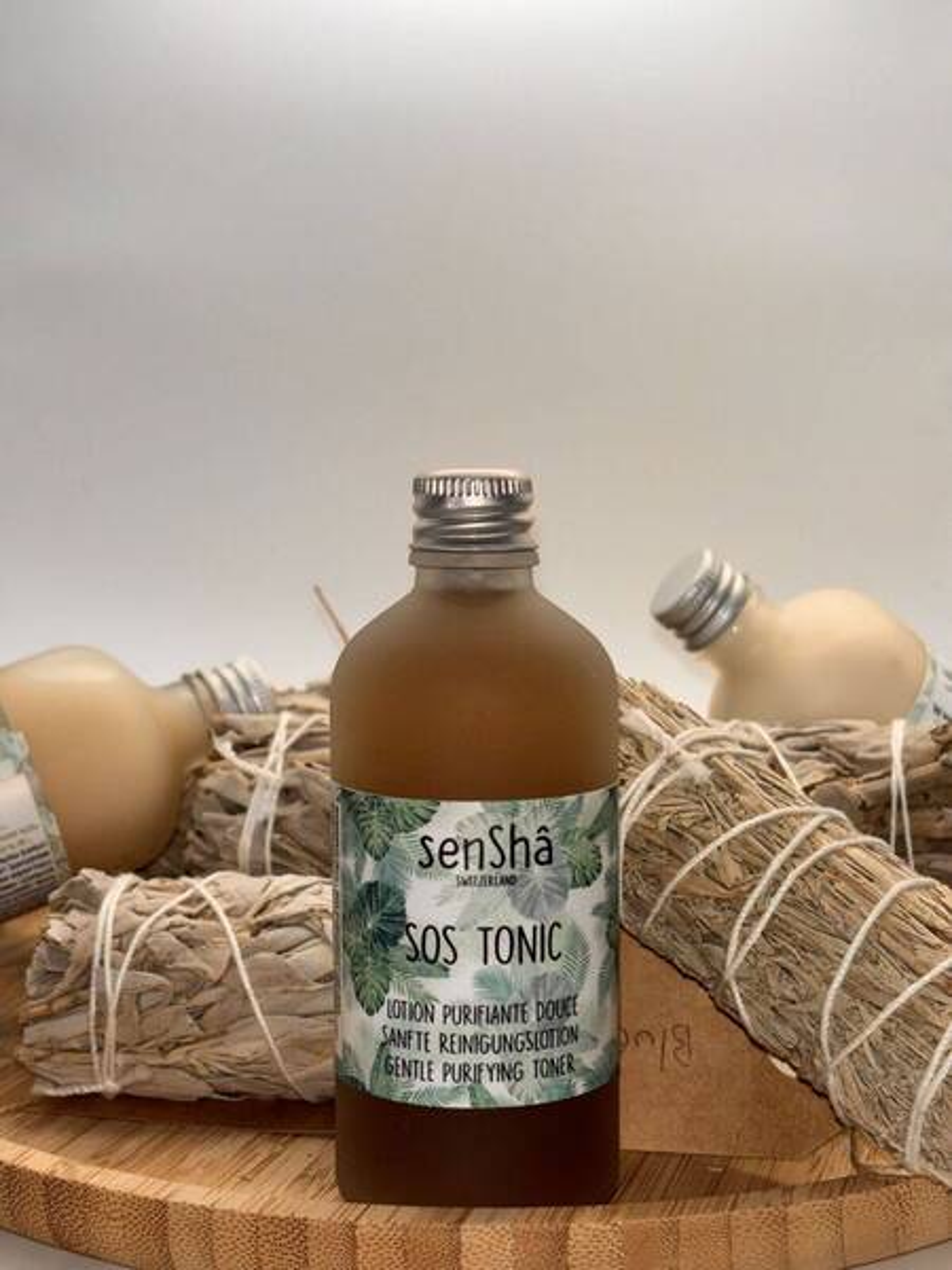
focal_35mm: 52
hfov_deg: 28.0
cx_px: 476
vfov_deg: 36.8
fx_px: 1907
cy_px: 635
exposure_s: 1/195
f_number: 1.6
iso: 40
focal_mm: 5.96
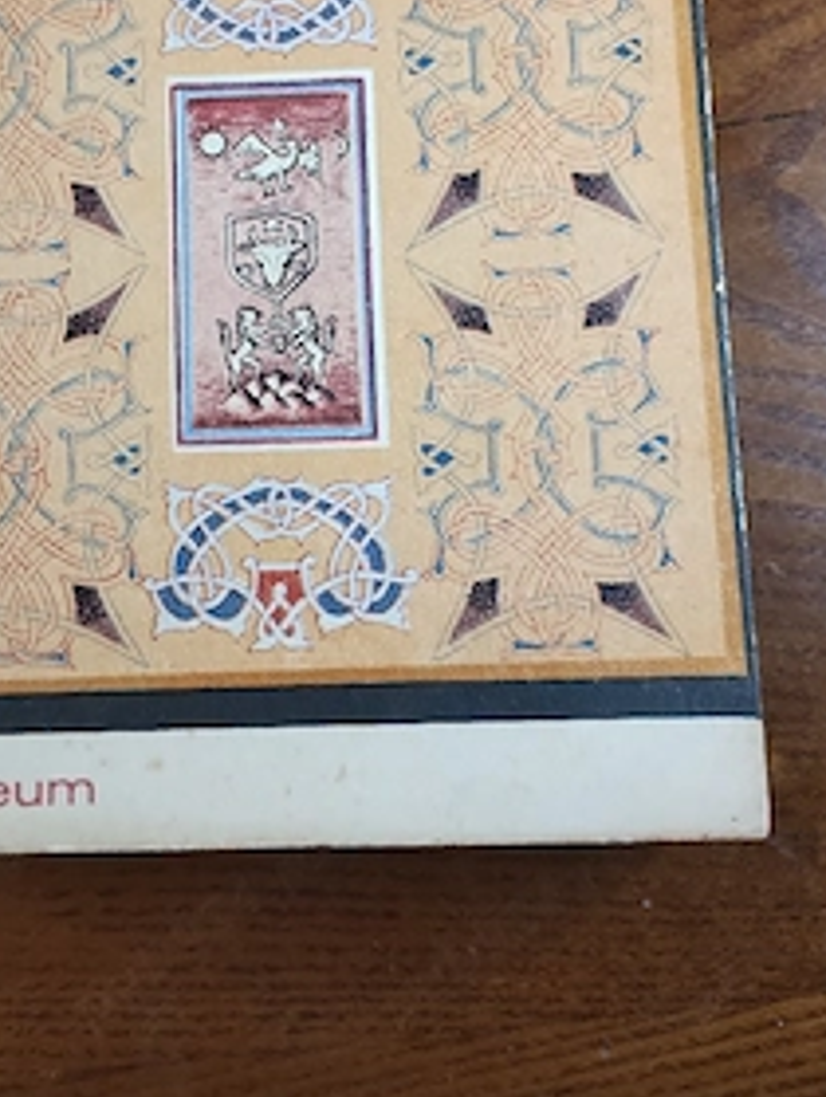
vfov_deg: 46.0
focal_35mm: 40
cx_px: 279
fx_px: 1270
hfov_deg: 35.7
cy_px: 362
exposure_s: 1/50
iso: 844
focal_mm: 4.27
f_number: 1.8
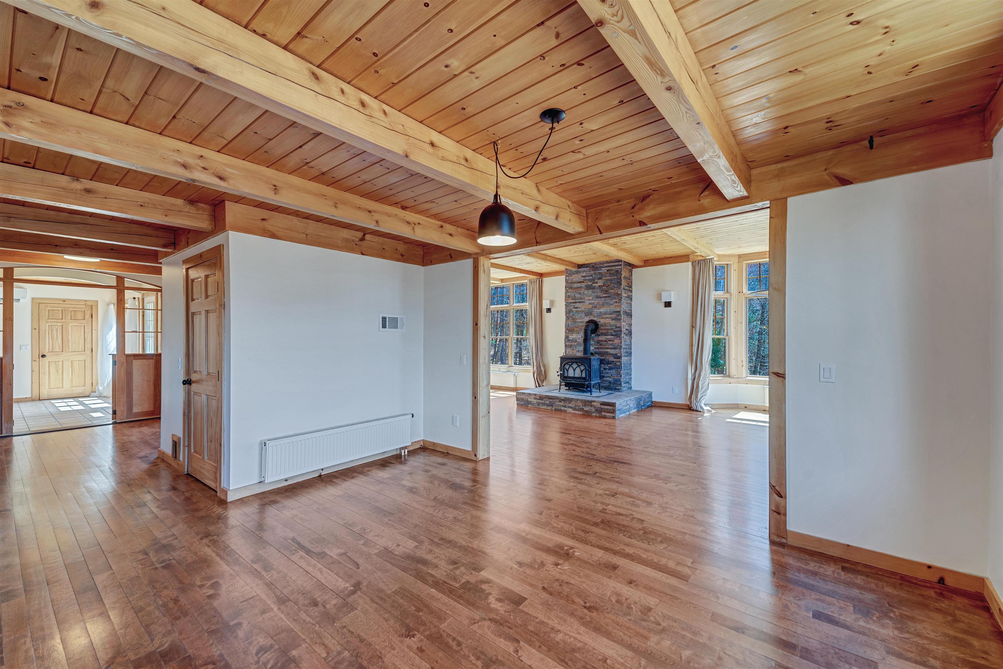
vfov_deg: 81.2
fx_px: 390
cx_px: 502
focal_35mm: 14
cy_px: 334
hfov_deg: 104.2
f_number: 8
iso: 200
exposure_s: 1/15
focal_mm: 14
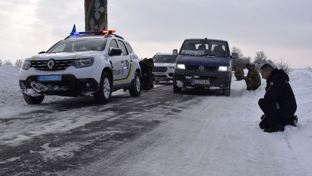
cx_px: 156
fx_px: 397
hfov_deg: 42.9
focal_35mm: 48
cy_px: 80
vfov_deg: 24.9
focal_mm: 30
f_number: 11
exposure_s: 1/500
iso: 200
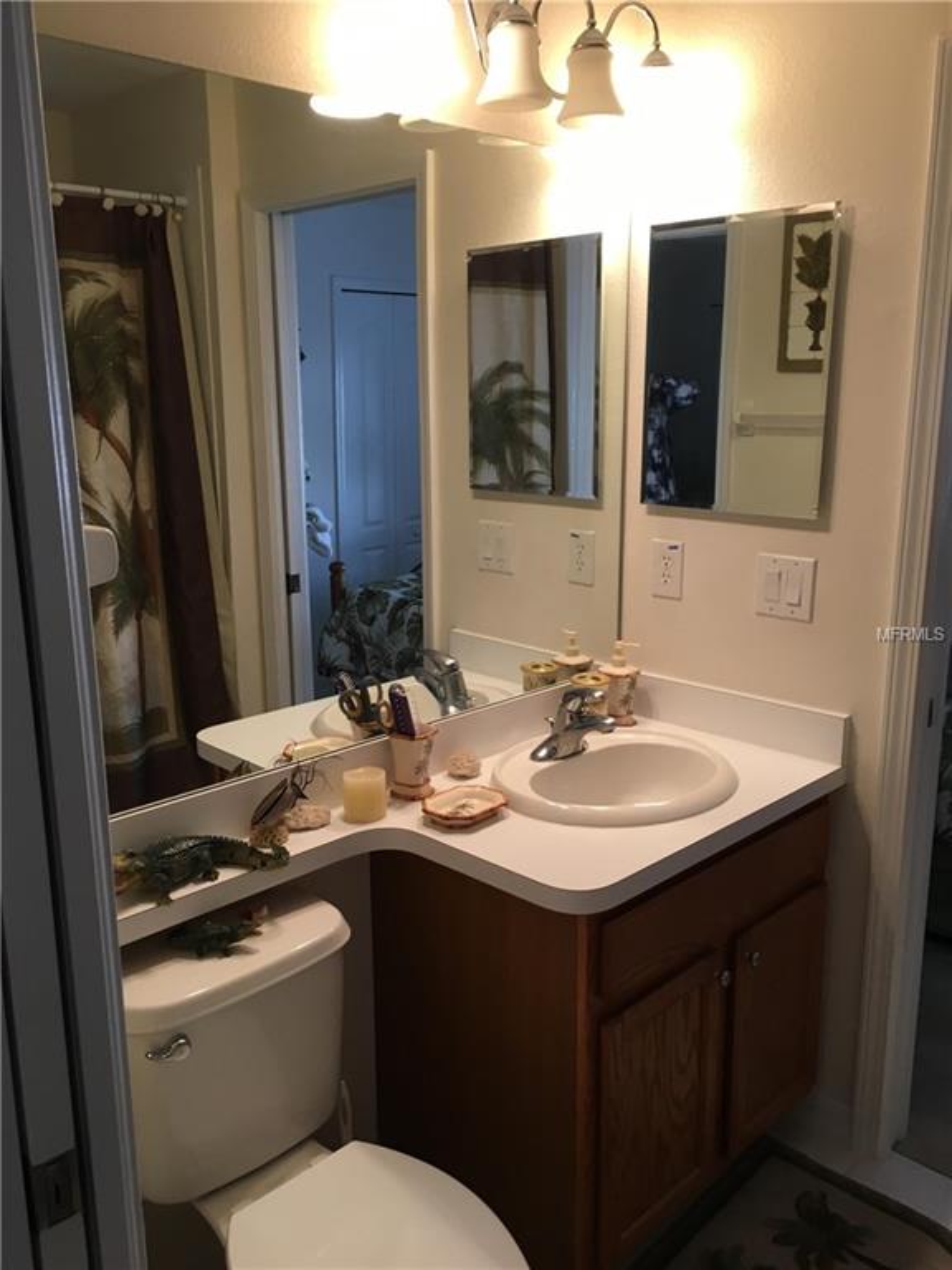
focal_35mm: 29
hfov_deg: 48.2
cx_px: 476
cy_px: 635
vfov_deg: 61.7
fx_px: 1063
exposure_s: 1/30
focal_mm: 4.15
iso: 50
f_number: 2.2
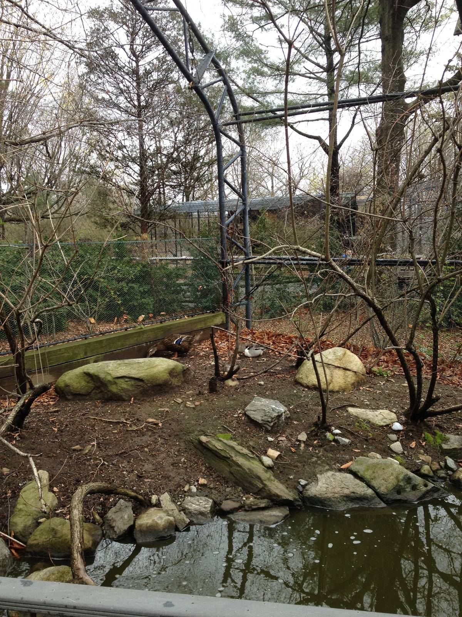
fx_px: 623
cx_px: 231
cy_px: 308
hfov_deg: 40.7
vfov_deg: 52.6
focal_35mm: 35
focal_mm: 4.28
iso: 50
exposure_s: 1/319
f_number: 2.4
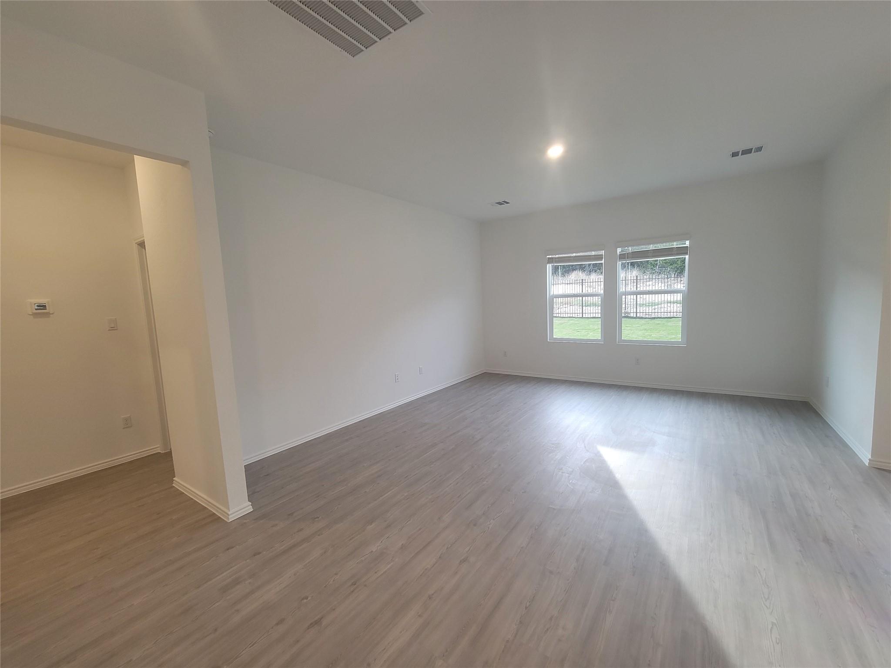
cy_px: 334
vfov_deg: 89.9
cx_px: 446
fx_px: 335
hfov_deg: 106.2
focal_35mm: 13
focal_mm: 2.2
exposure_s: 1/60
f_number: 2.2
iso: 125
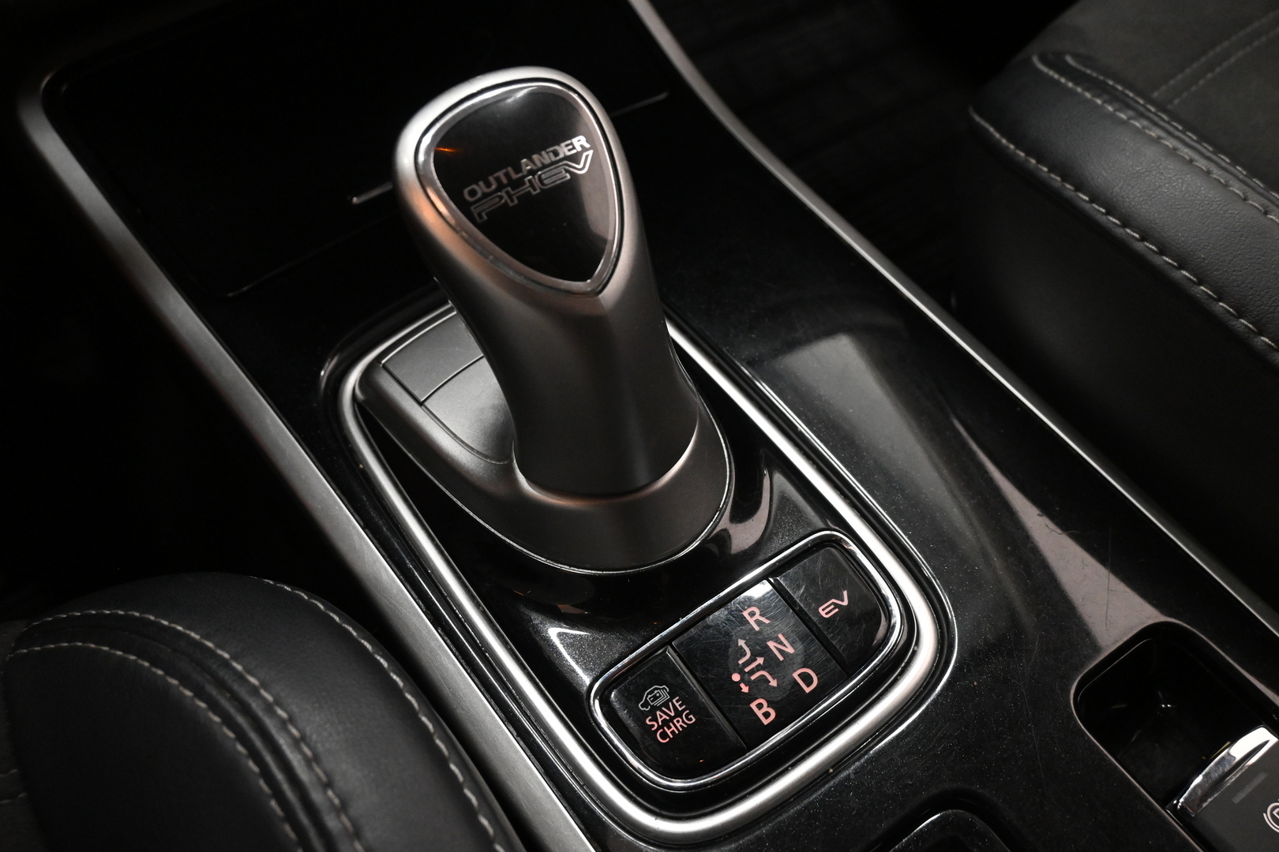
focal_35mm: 29
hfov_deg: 63.2
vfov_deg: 44.6
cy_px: 426
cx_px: 640
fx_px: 1039
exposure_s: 1/80
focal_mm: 19.5
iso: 3200
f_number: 4.5
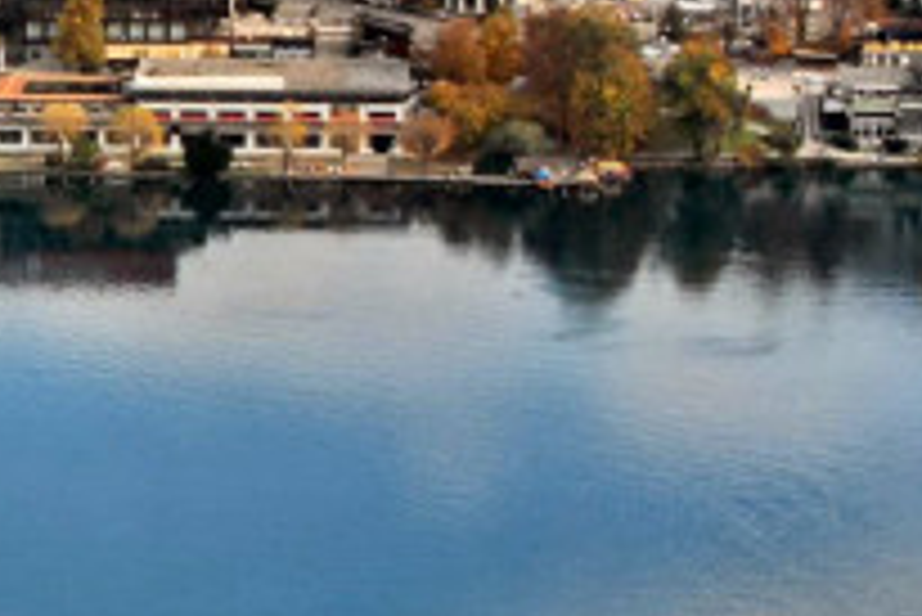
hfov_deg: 13.3
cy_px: 49
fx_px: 3844
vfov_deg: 9.1
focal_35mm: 150
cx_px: -216
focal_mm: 20
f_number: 11
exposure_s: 1/100
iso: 200
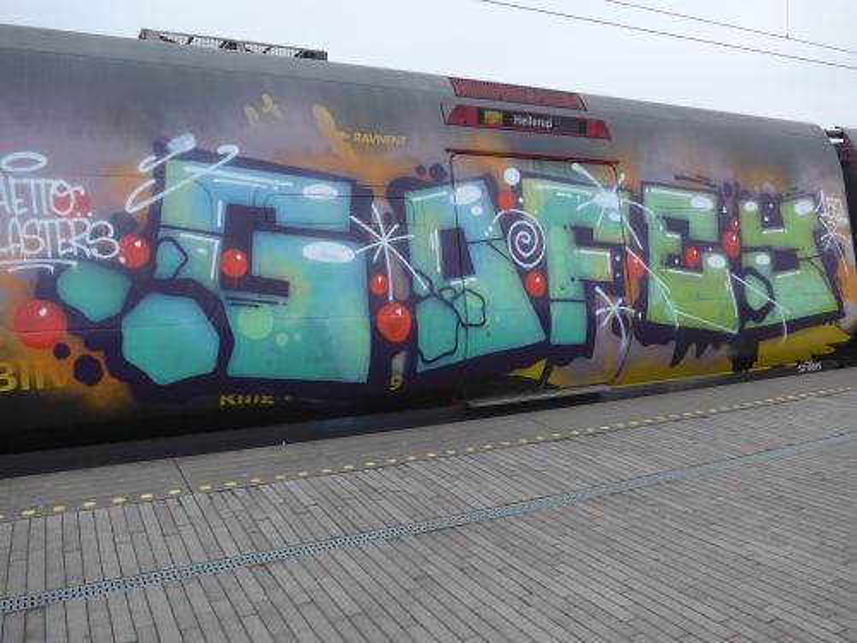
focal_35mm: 29
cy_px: 322
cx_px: 428
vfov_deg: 48.2
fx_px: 718
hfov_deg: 61.7
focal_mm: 6
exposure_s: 1/60
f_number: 2
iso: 250
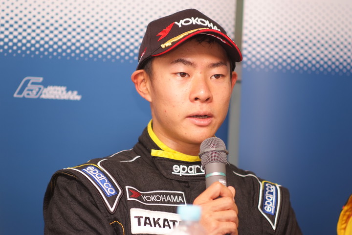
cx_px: 176
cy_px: 118
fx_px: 1545
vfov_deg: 8.7
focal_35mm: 158
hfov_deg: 13.0
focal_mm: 105
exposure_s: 1/125
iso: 200
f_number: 2.5
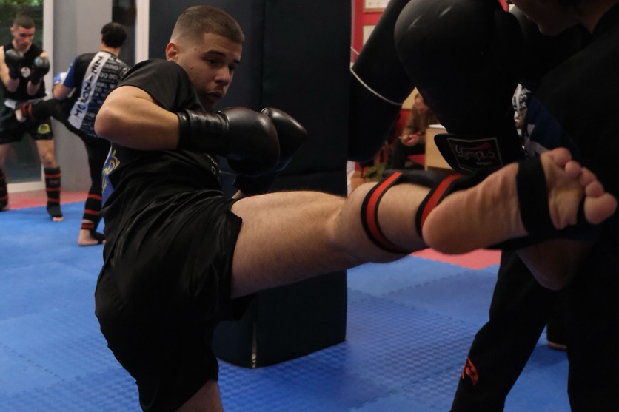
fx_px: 842
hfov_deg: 40.3
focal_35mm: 49
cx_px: 305
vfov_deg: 27.1
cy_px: 96
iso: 8000
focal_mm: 21.4
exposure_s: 1/250
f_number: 3.6
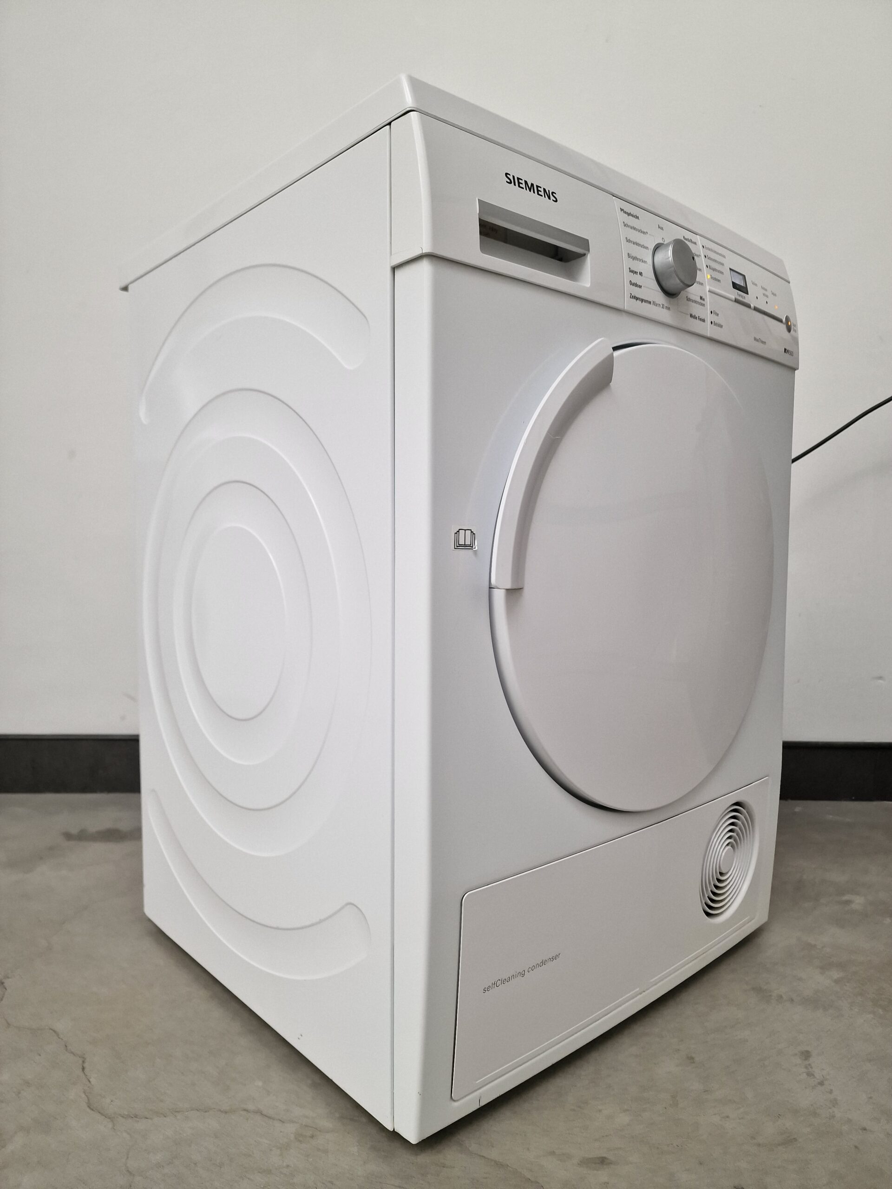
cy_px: 594
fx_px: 790
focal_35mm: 23
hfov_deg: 58.9
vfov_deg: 73.9
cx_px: 446
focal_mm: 6.4
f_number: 1.8
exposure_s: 1/100
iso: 125
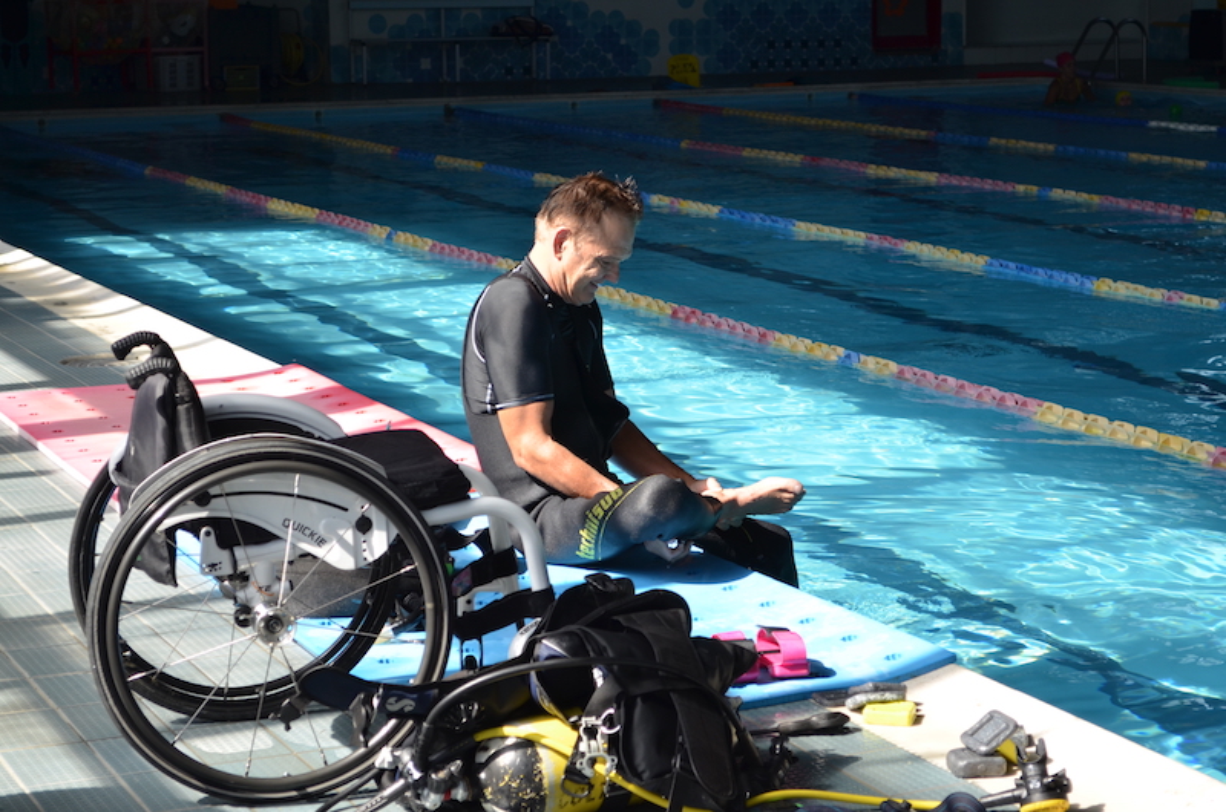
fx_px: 2804
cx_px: 613
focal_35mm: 82
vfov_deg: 16.5
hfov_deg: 24.7
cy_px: 406
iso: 200
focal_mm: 55
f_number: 6.3
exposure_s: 1/160
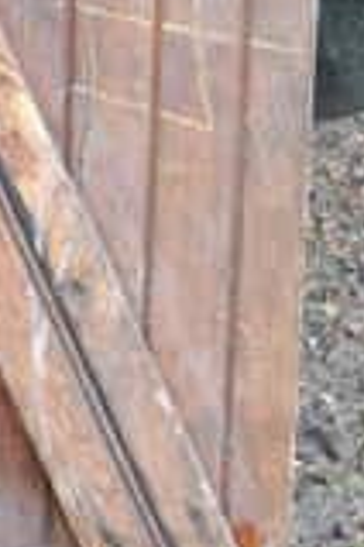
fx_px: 3082
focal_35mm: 203
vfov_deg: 9.2
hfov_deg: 6.3
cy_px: -695
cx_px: -644
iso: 1250
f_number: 3.8
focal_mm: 21
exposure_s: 1/60
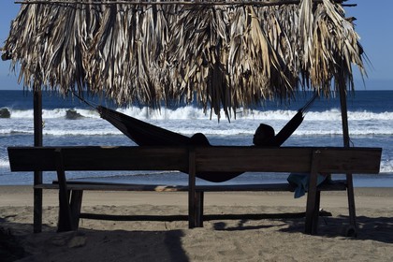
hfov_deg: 33.4
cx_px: 196
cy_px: 131
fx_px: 655
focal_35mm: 60
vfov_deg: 22.6
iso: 400
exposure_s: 1/400
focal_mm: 60
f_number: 18
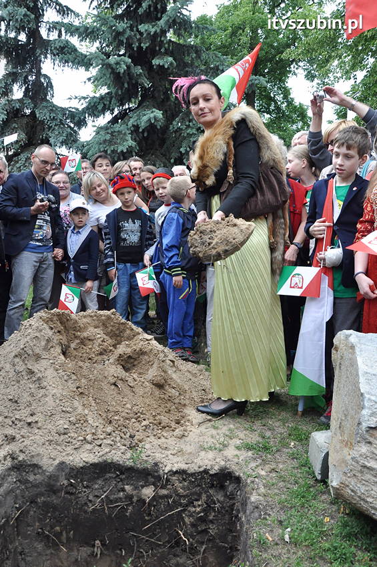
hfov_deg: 47.8
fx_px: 425
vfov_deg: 67.4
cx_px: 188
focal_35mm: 27
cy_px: 284
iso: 1250
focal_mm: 18
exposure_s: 1/320
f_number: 7.1
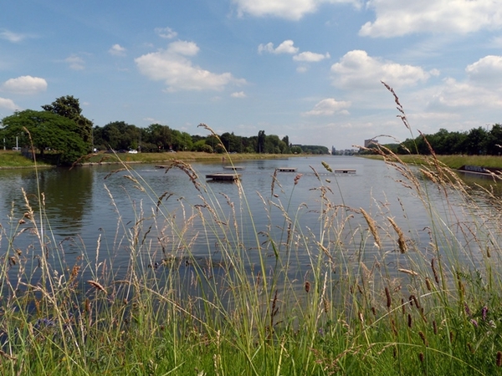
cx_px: 251
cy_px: 188
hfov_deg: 69.4
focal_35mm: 25
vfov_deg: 54.9
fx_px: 363
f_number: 5.6
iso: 80
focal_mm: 4.5
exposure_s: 1/400
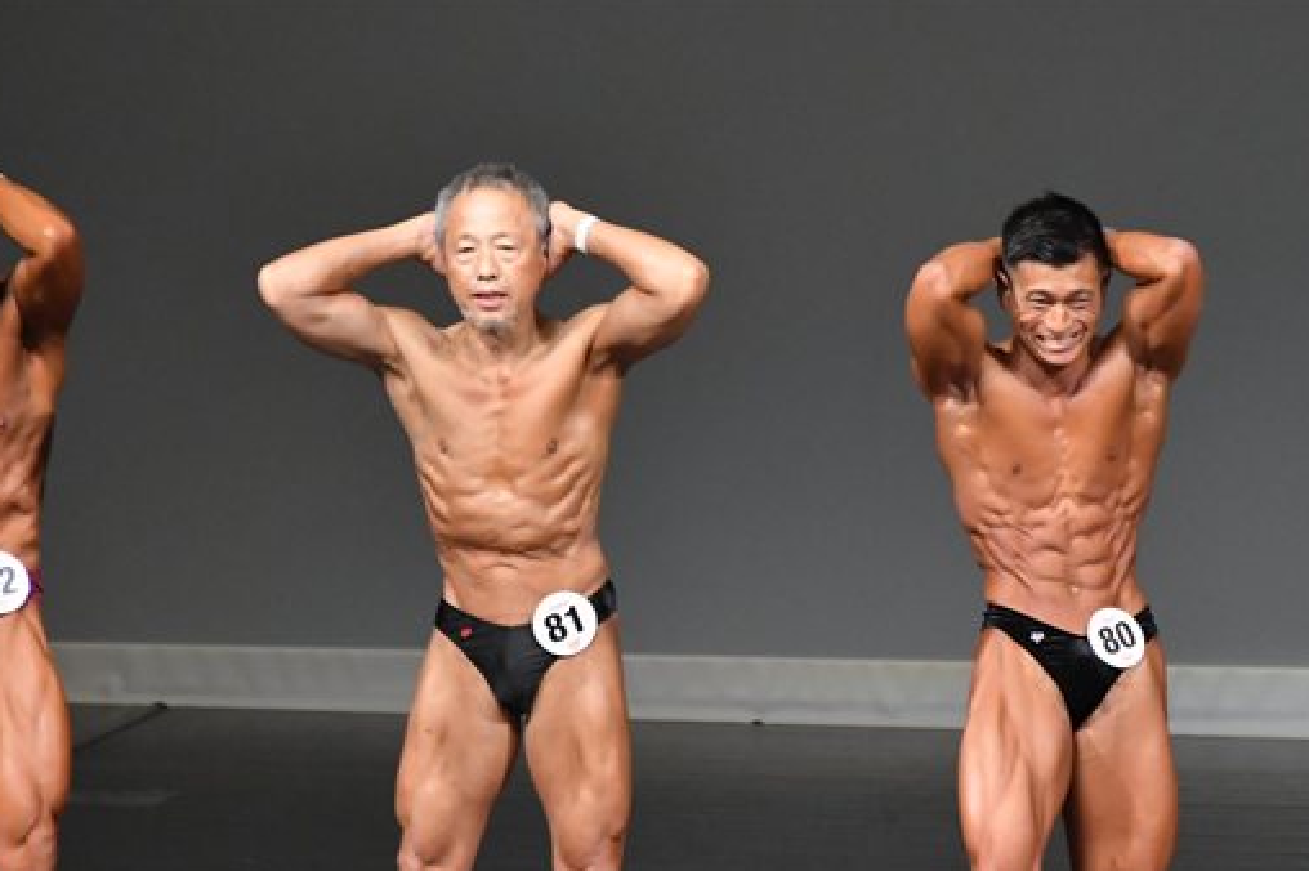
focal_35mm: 526
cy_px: 655
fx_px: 19113
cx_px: 980
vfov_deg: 2.6
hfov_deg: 3.9
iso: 5000
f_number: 5.6
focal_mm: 230
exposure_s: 1/400
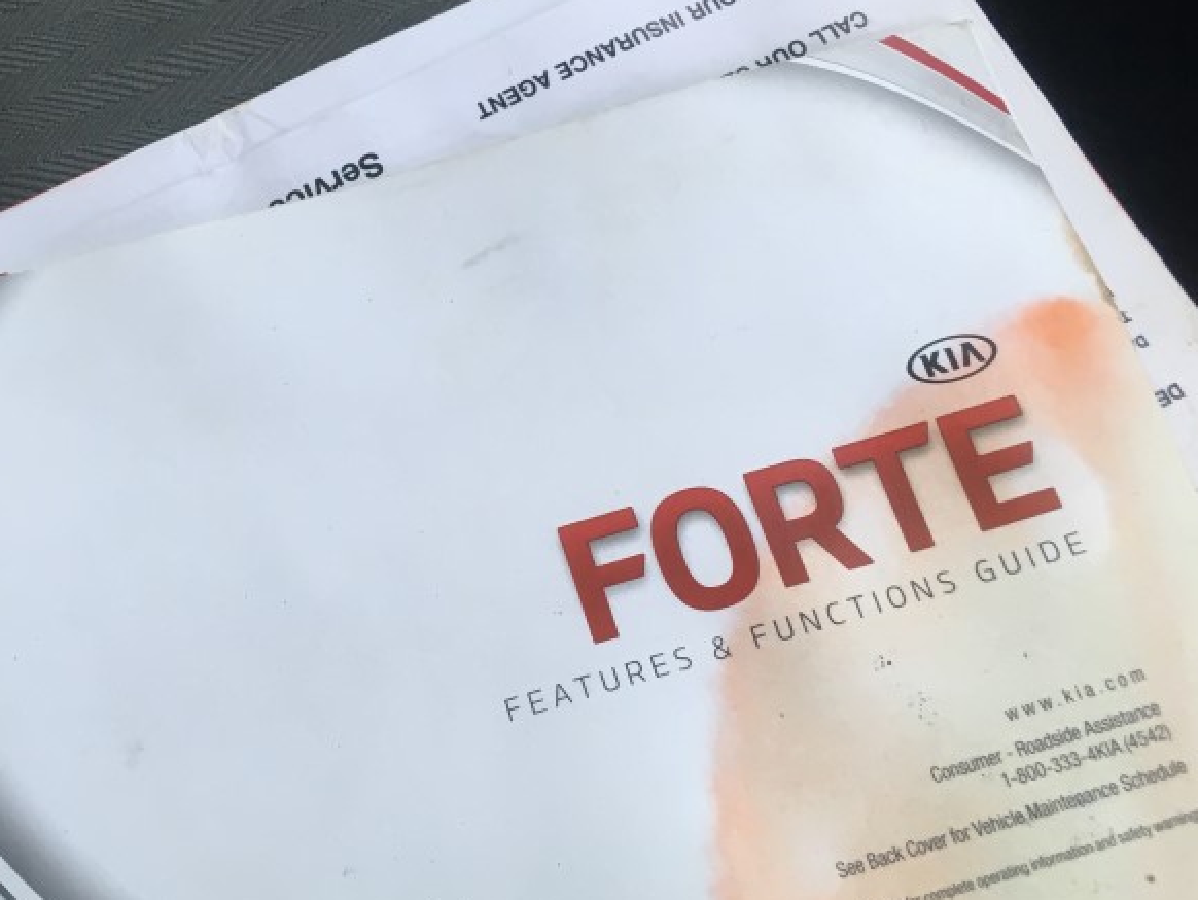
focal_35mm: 51
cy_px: 253
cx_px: 408
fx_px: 1766
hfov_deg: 37.1
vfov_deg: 28.3
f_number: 2.2
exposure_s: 1/30
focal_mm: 4.15
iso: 25
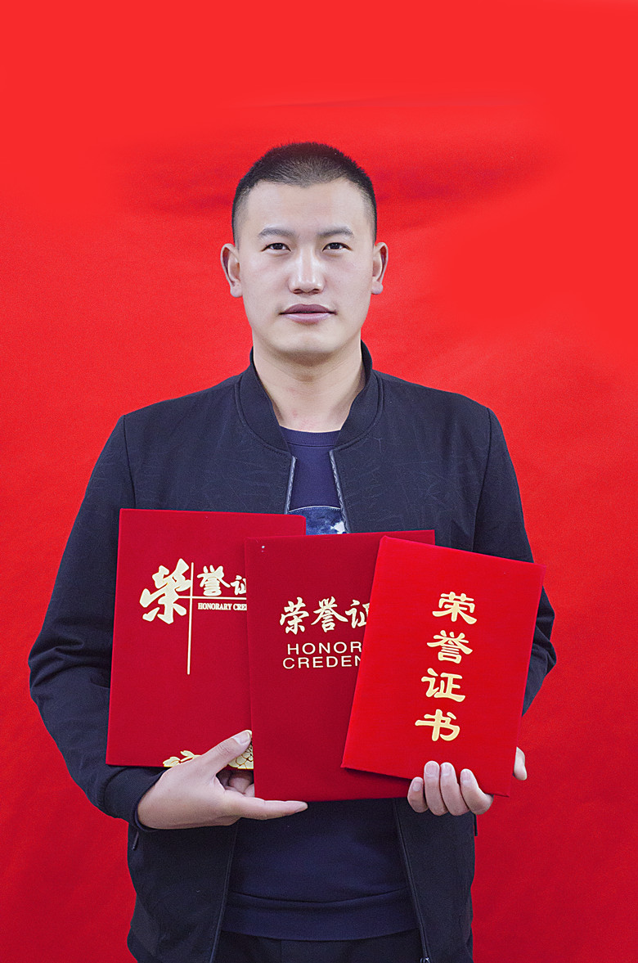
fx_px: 2002
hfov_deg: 18.1
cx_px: 319
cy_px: 482
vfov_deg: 27.0
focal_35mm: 75
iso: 1000
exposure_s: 1/125
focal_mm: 50
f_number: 2.8
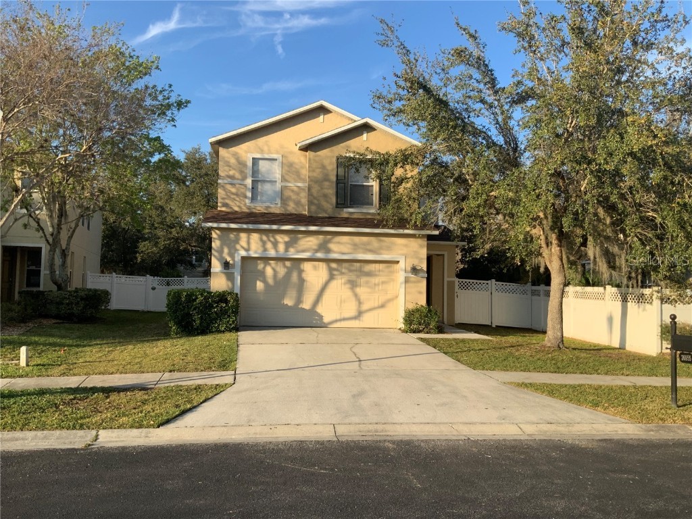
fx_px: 580
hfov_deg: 61.7
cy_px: 260
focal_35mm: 29
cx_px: 346
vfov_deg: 48.2
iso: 16
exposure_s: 1/944
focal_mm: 3
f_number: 1.8
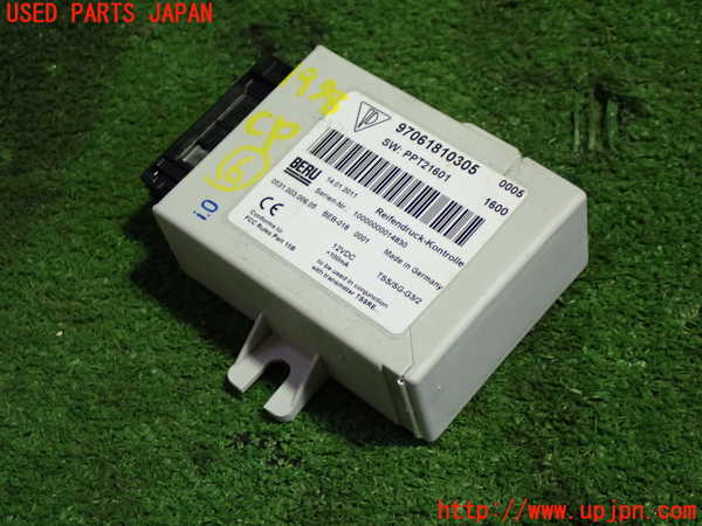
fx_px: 1257
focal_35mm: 62
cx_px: 351
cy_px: 263
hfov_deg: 31.2
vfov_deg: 23.7
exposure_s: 1/60
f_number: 3.6
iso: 500
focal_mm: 11.09
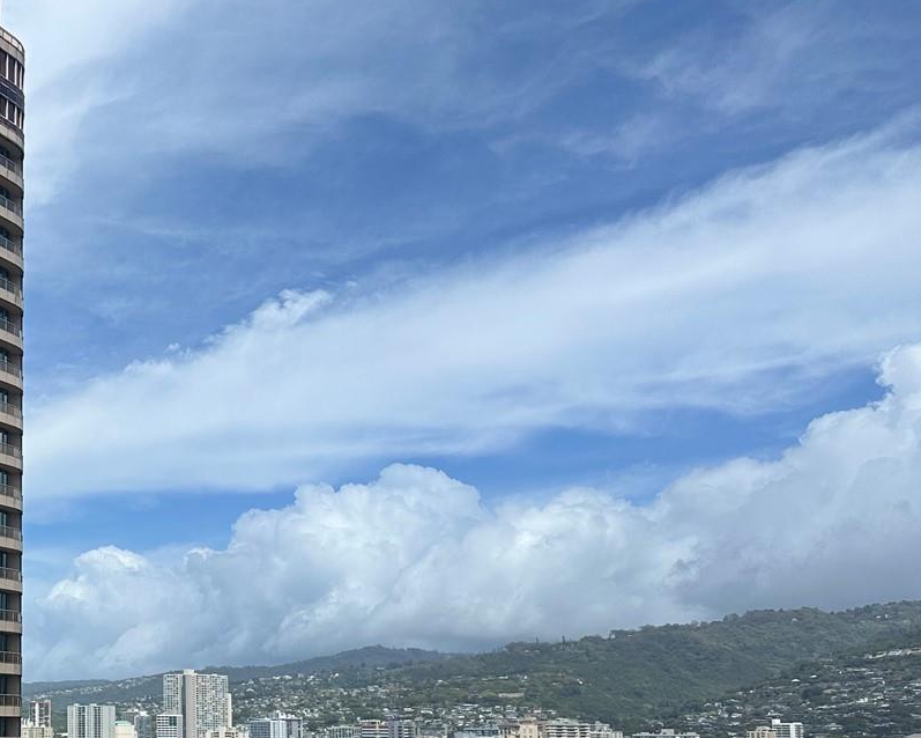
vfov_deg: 31.2
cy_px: 596
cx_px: 15
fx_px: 1281
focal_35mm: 47
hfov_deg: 35.9
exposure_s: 1/6623
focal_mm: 6.86
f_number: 1.78
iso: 80
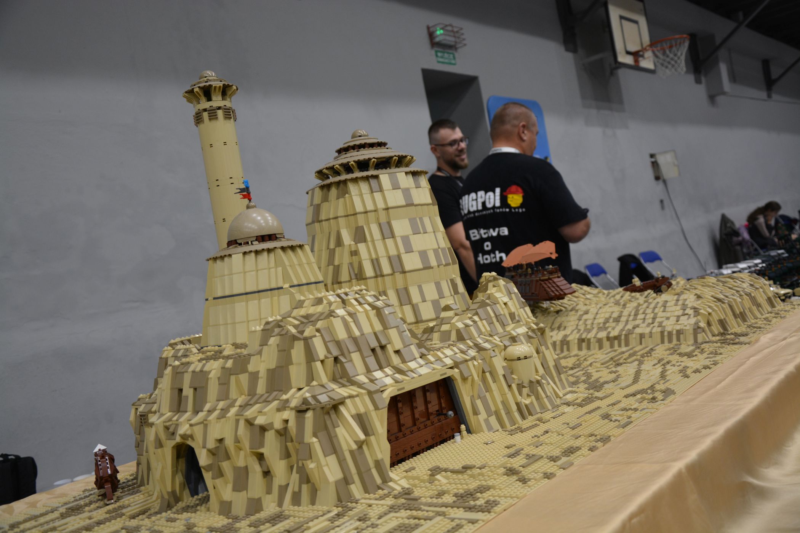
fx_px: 833
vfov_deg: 35.5
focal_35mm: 38
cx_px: 400
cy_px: 266
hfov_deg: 51.3
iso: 500
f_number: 4
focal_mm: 25
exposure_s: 1/60
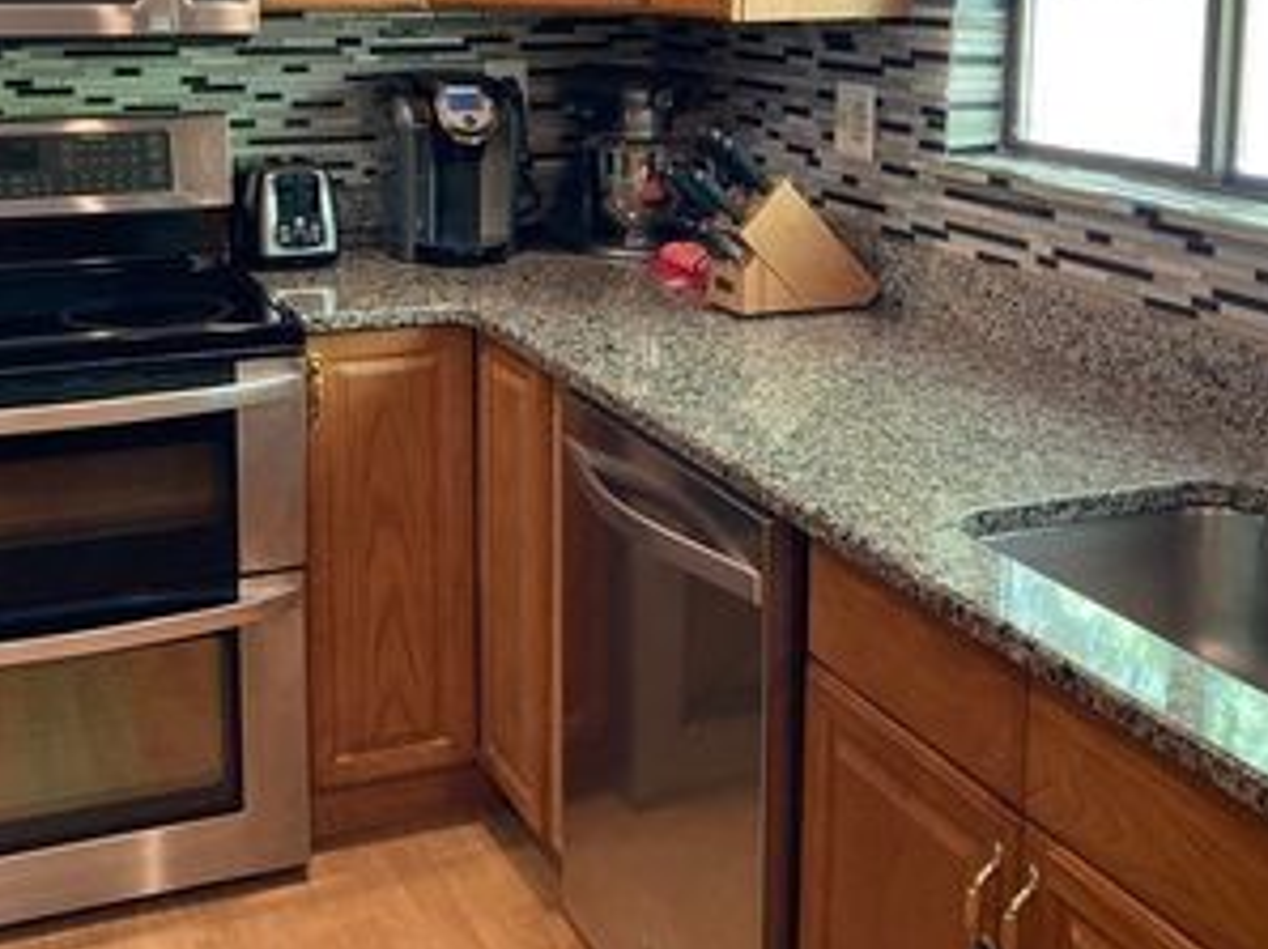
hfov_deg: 40.4
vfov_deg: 30.3
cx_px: 583
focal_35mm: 47
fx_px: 1720
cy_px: 223
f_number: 1.8
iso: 160
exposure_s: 1/60
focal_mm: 3.99
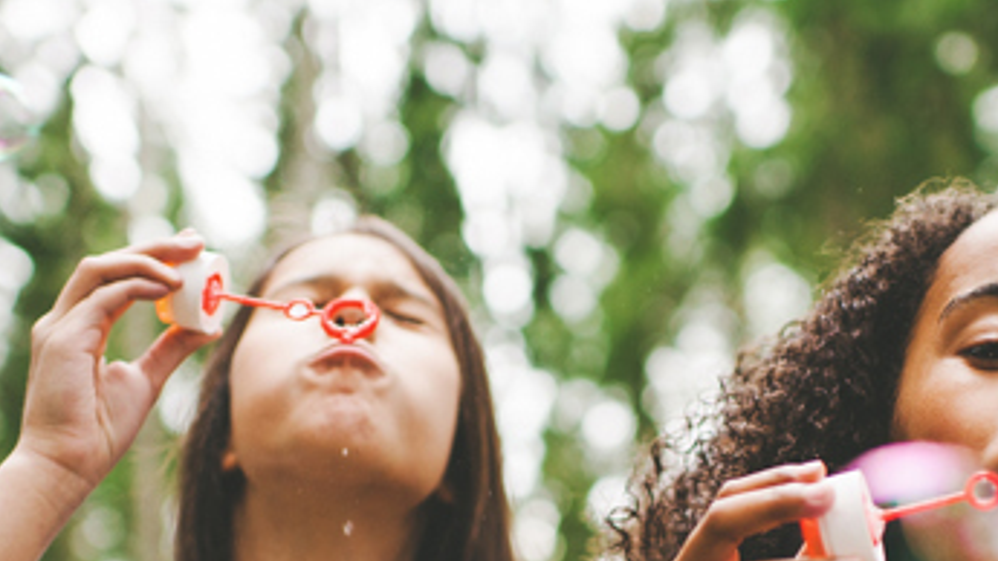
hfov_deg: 30.5
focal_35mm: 69
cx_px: 558
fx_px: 1826
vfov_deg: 17.1
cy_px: 542
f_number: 2
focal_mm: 35
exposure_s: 1/400
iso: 200
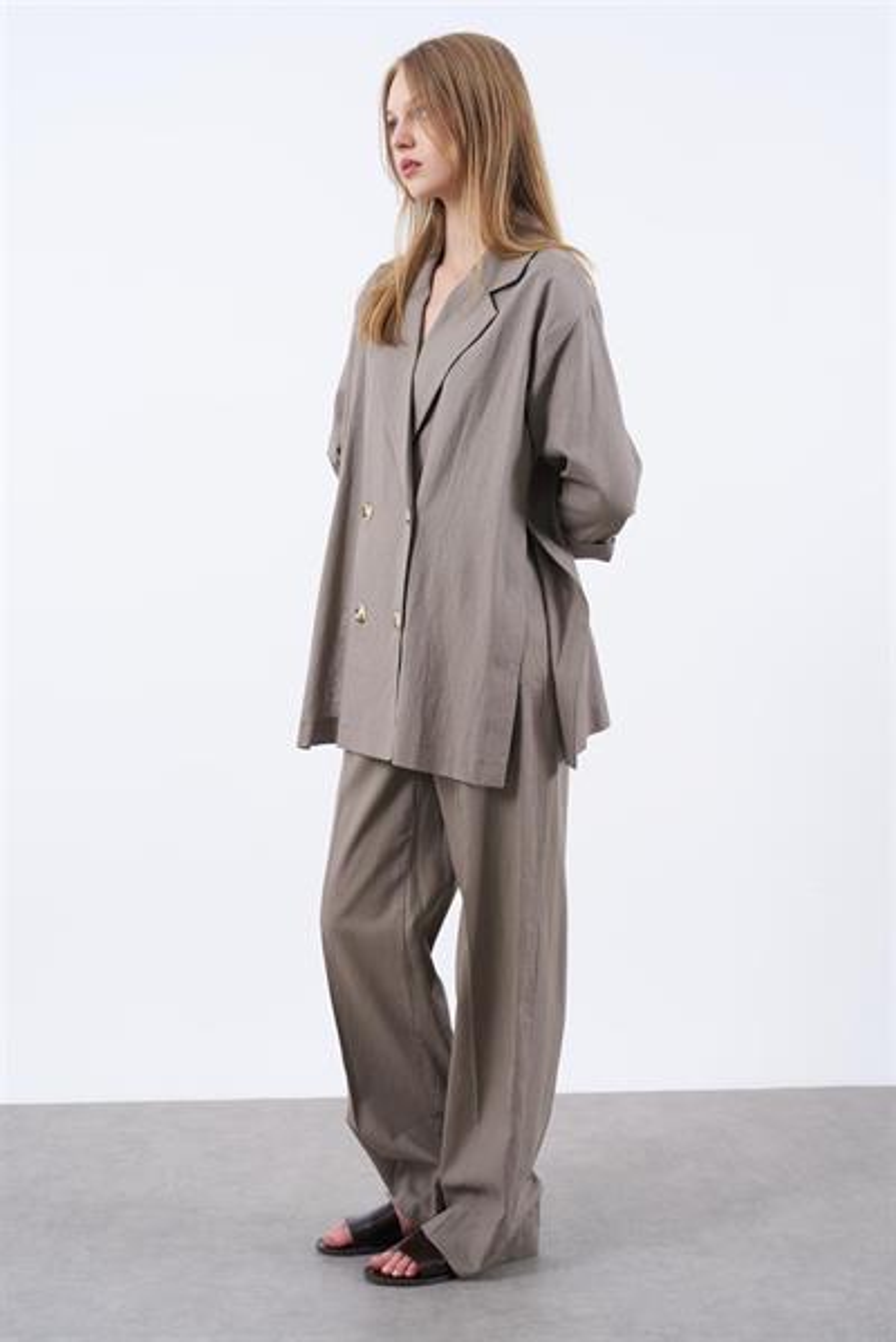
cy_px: 671
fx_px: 1790
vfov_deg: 41.1
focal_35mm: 48
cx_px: 448
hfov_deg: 28.1
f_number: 7.1
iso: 160
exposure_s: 1/160
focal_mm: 48
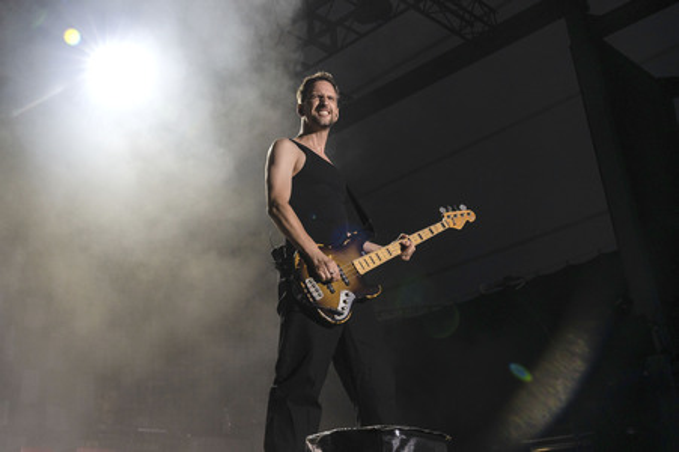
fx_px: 660
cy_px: 226
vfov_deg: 37.8
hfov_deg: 54.5
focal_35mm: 35
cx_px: 340
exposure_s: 1/320
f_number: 8
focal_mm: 35
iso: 2000
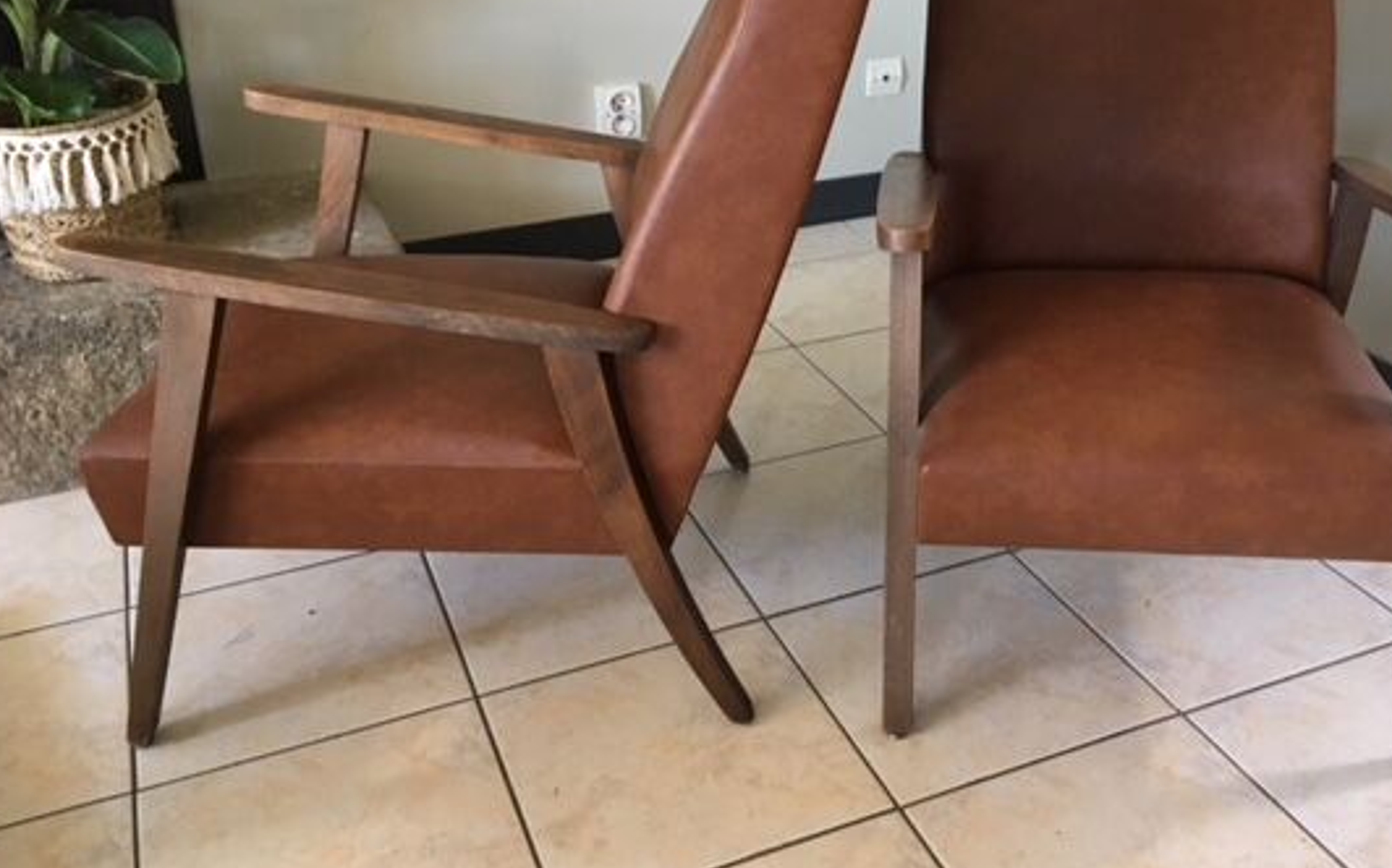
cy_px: 306
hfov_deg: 52.6
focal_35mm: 37
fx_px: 1403
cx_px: 803
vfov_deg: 34.2
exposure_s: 1/33
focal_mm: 4.15
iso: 160
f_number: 2.2
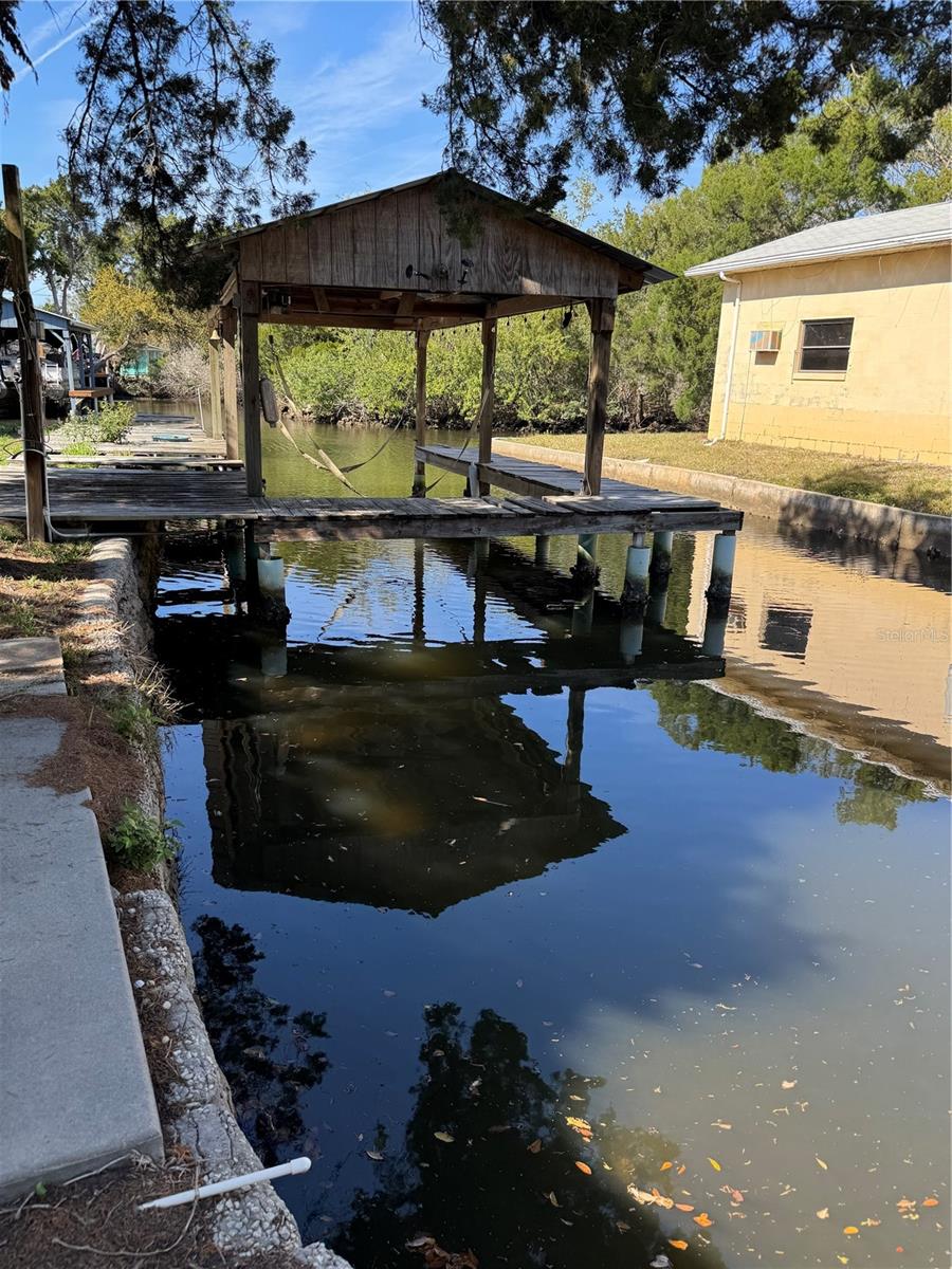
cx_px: 476
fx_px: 880
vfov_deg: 71.6
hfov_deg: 56.8
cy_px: 634
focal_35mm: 24
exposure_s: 1/938
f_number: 1.78
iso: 80
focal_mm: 6.76
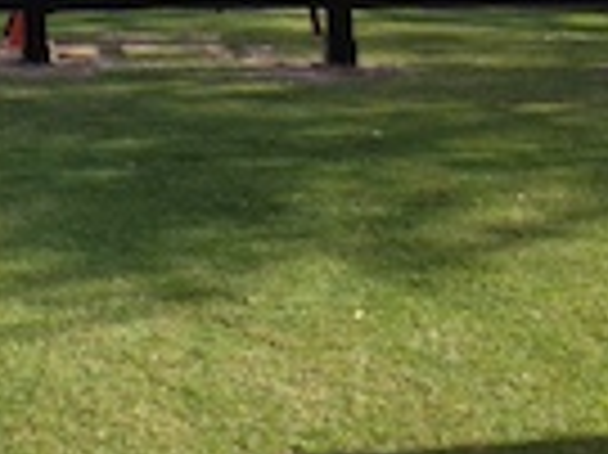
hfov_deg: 18.0
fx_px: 1825
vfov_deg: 13.4
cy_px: -211
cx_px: -122
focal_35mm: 104
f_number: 2.4
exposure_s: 1/546
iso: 64
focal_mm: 4.28
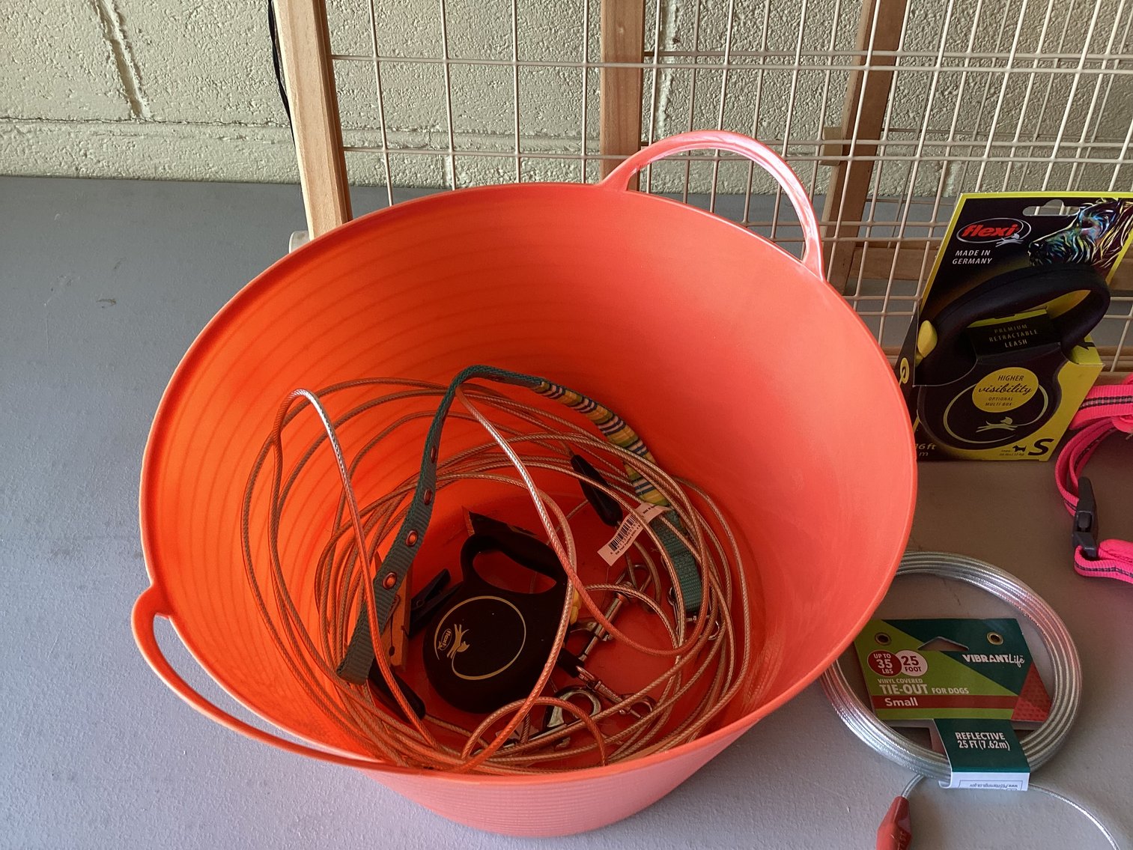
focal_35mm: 31
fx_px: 1015
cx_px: 566
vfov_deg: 45.4
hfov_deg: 58.3
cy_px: 425
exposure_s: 1/120
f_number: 2.4
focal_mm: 3.3
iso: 40
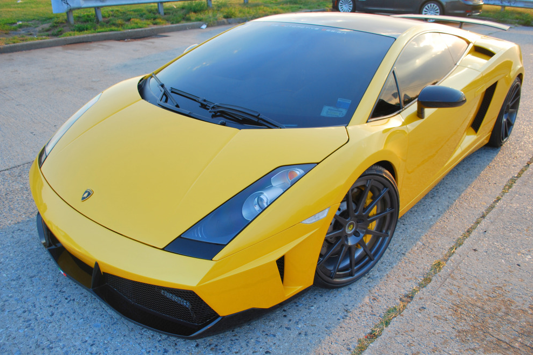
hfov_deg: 65.5
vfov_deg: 46.4
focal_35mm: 28
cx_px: 266
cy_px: 184
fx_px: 415
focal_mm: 18
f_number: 4
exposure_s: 1/60
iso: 100
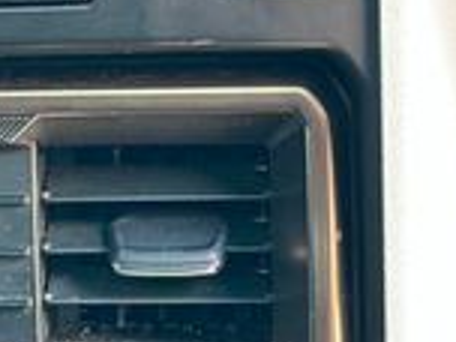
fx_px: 2661
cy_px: 174
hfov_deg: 9.6
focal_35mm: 202
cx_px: -177
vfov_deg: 7.4
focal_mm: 6.86
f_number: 1.78
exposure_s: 1/49
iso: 400
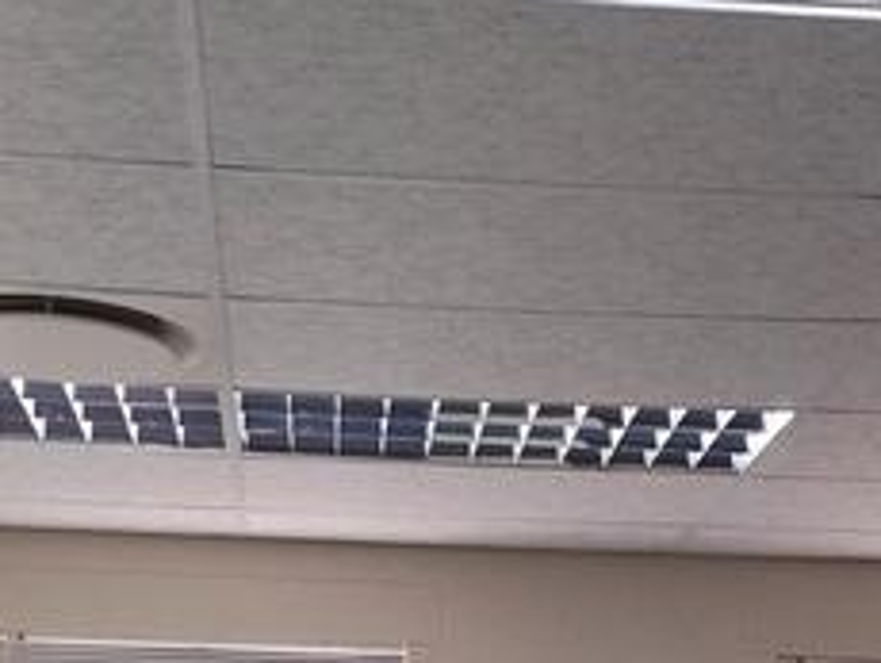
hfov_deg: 24.4
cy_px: 1085
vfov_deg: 16.3
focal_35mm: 80
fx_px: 2038
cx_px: 521
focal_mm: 5.54
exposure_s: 1/50
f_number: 1.8
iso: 80
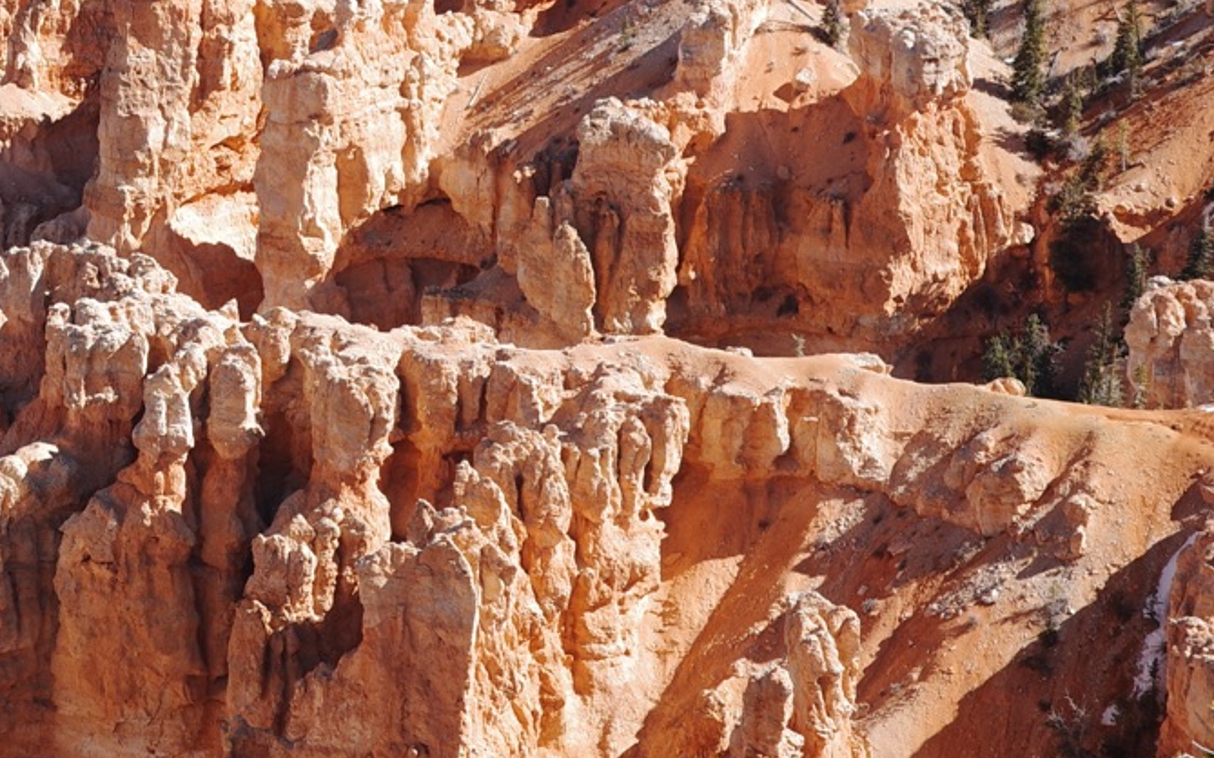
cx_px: -485
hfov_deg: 16.6
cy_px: 69
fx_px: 3871
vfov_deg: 11.1
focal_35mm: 117
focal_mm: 26
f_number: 5
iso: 125
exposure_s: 1/100
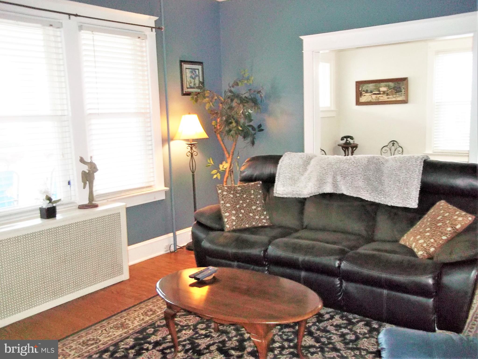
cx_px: 239
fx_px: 442
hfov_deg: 56.8
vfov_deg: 44.1
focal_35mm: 32
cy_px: 180
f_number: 2.9
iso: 320
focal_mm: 5.7
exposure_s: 1/30
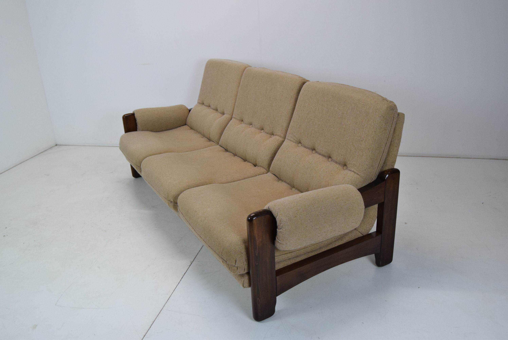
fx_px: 424
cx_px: 254
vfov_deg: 43.7
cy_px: 170
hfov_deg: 61.9
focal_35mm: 30
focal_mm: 20
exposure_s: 1/200
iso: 1600
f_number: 7.1
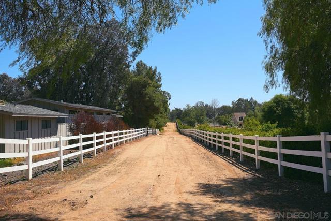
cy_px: 110
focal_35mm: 28
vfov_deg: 46.4
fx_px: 257
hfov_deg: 65.5
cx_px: 166
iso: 160
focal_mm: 28
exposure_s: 1/640
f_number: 7.1
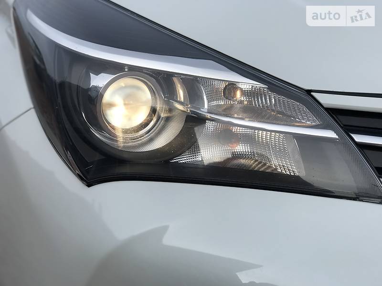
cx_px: 191
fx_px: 629
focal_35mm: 57
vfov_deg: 25.7
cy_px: 143
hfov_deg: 33.8
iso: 20
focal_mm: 6.6
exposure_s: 1/567
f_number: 2.8
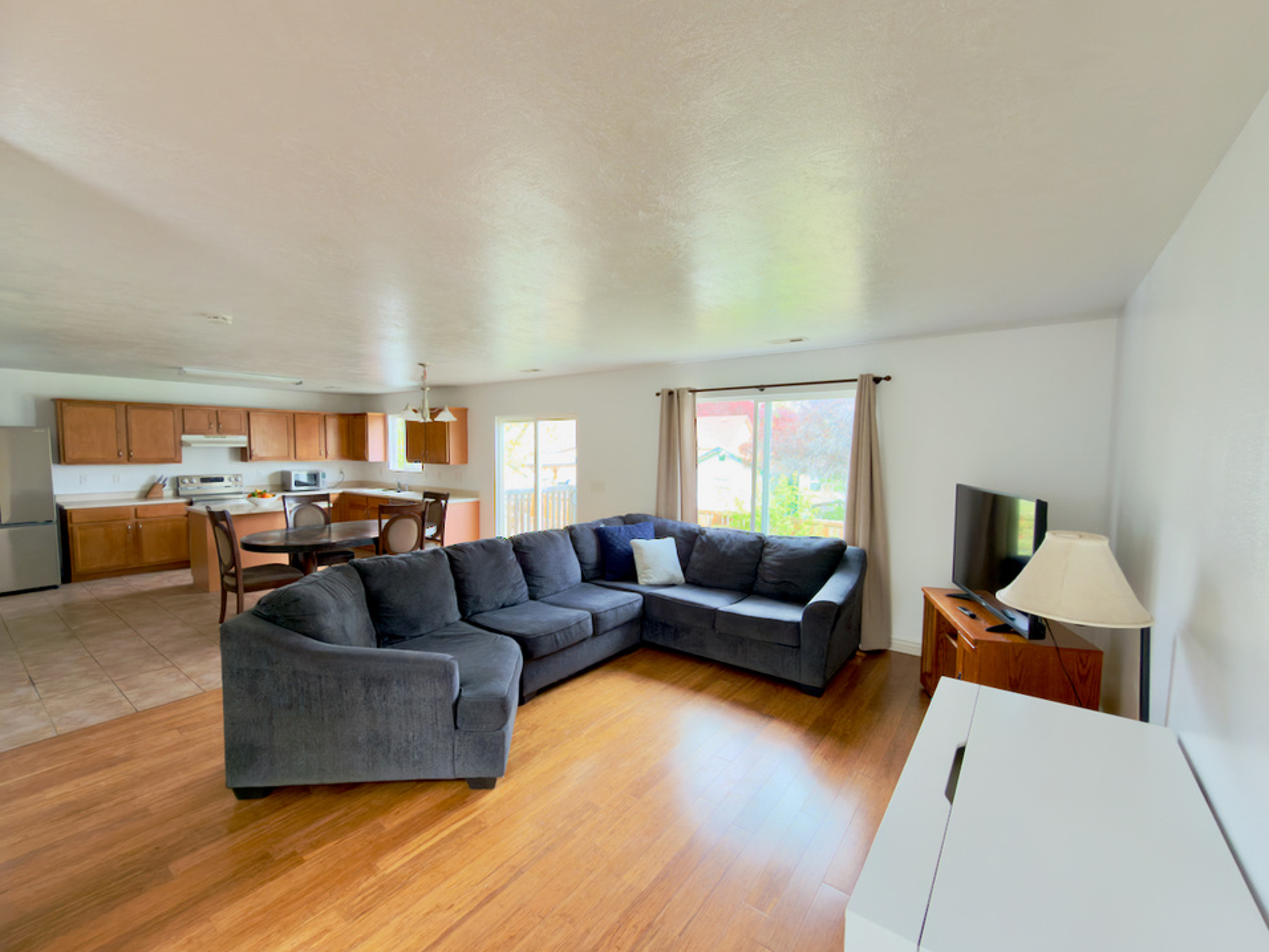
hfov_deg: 98.1
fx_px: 550
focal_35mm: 15
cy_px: 486
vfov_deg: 81.7
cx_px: 608
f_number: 2.2
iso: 100
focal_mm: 2.22
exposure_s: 1/30
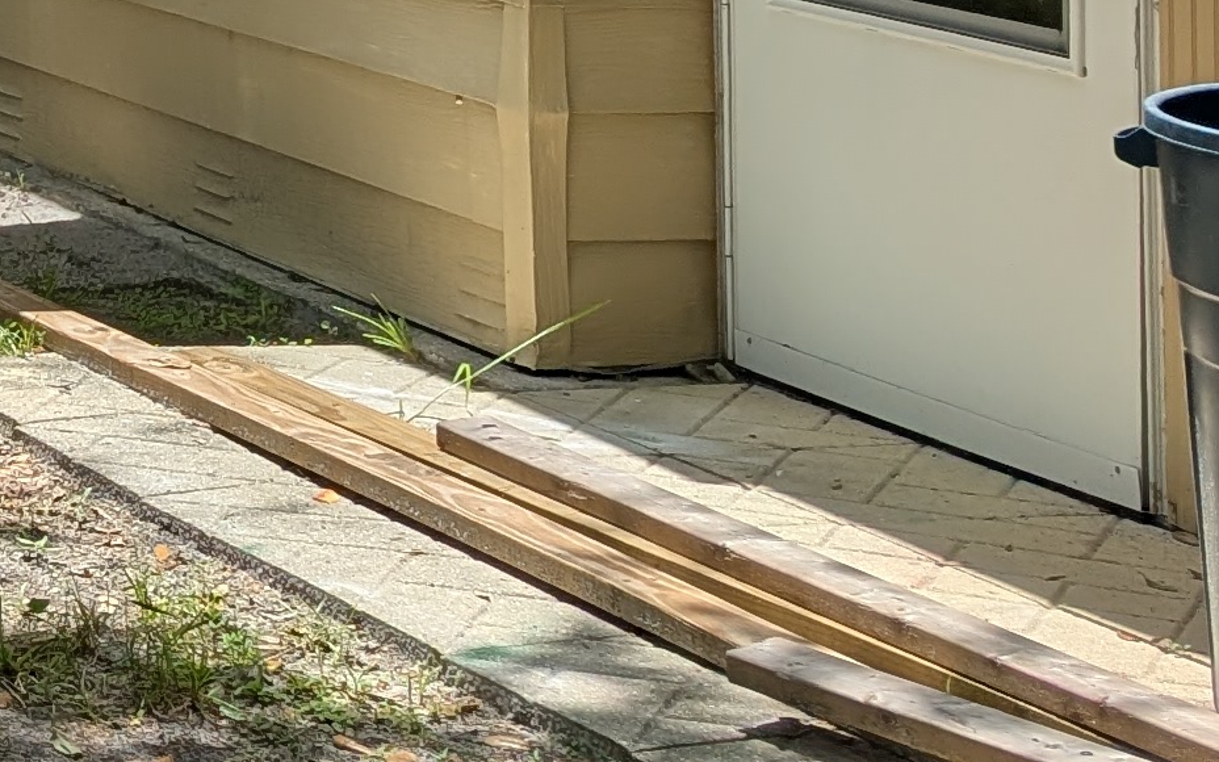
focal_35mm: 112
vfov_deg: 10.9
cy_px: -616
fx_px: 3721
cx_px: -1404
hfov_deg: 14.5
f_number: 1.68
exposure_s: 1/1005
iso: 20
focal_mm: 6.9
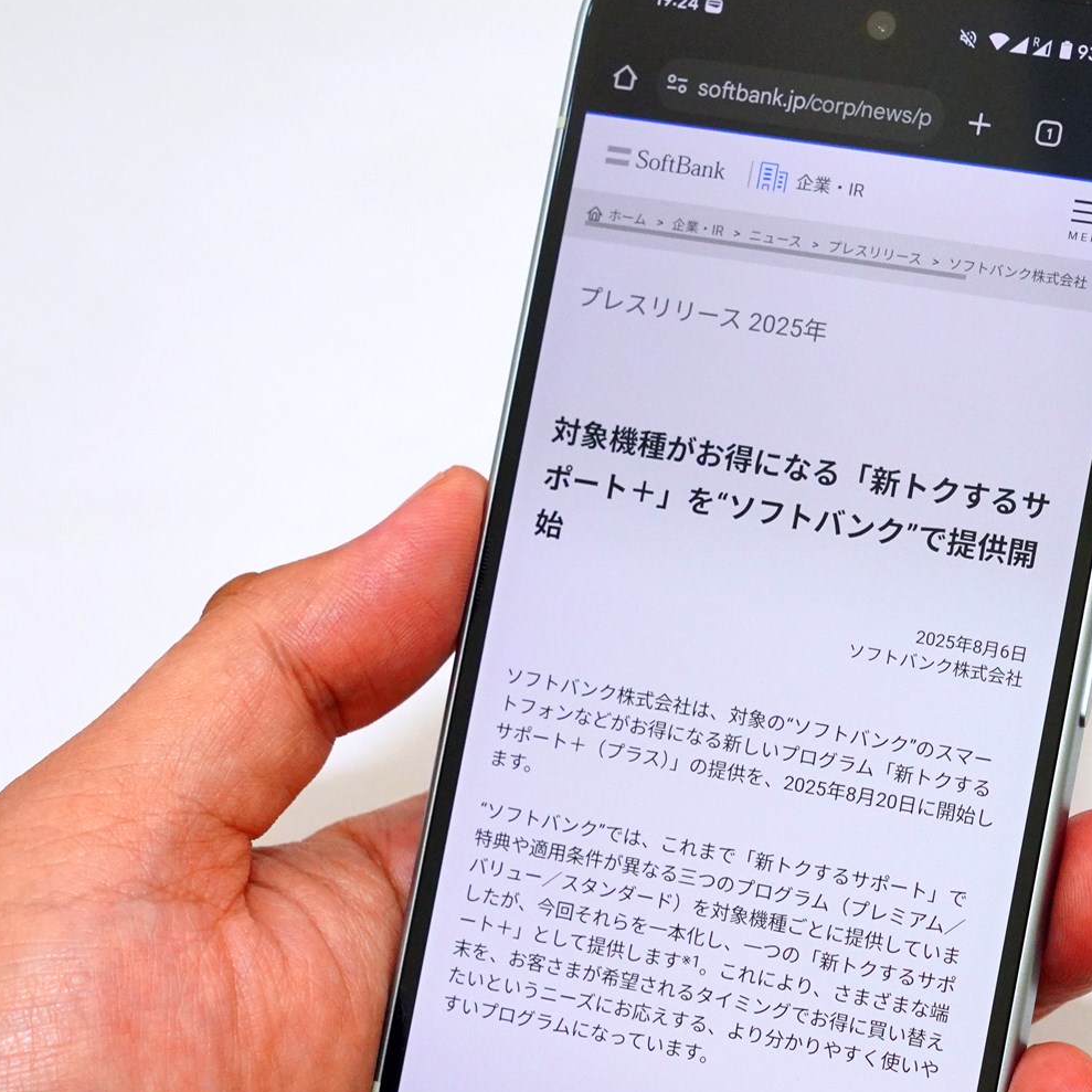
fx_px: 3569
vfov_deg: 17.4
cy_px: 613
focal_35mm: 100
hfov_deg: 17.4
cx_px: 713
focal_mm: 40.4
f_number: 7.1
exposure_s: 1/125
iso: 1600
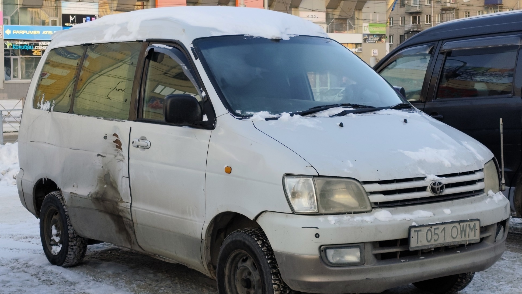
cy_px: 149
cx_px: 264
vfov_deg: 23.5
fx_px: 706
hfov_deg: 40.6
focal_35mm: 51
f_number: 1.65
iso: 50
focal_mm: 6.19
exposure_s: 1/268
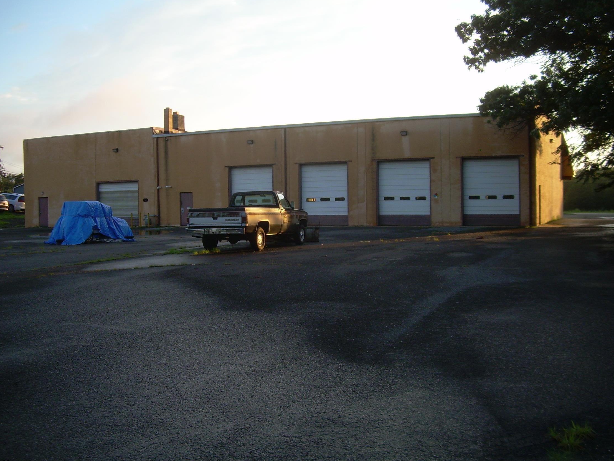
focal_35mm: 39
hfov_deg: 47.9
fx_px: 692
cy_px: 228
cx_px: 301
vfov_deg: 36.8
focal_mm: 6.3
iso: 50
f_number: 2.8
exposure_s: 1/250
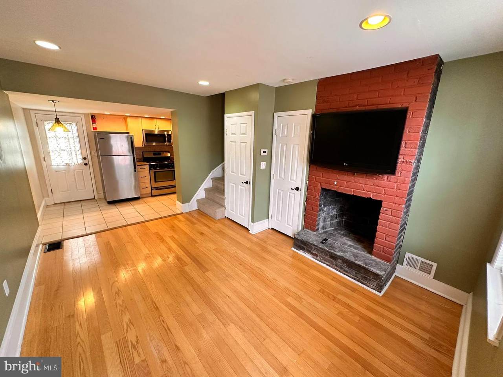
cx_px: 252
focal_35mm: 14
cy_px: 188
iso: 200
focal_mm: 2.22
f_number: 2.2
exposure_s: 1/60
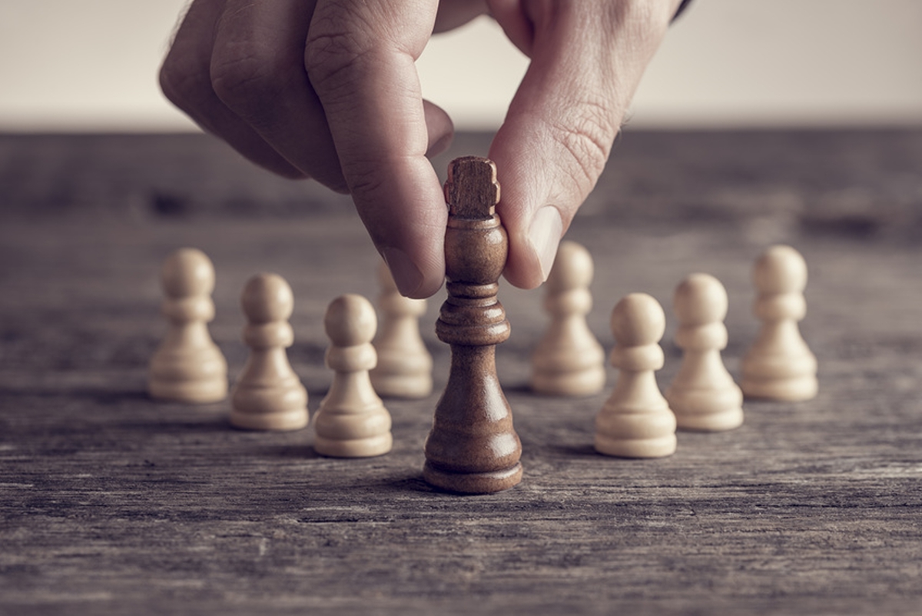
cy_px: 308
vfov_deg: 13.1
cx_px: 461
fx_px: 2690
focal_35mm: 105
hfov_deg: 19.4
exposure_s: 1/160
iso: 100
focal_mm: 105
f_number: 8
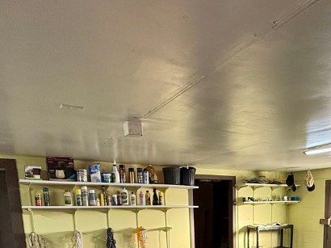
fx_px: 334
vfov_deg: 35.5
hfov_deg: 50.6
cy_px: 264
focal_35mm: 35
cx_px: 245
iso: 160
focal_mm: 2.22
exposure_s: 1/99
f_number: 2.2
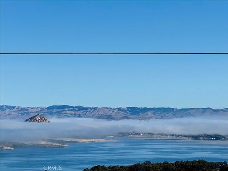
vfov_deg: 12.3
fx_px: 790
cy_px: 86
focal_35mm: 120
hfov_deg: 16.4
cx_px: 114
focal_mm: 15.66
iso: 50
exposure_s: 1/2933
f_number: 2.8
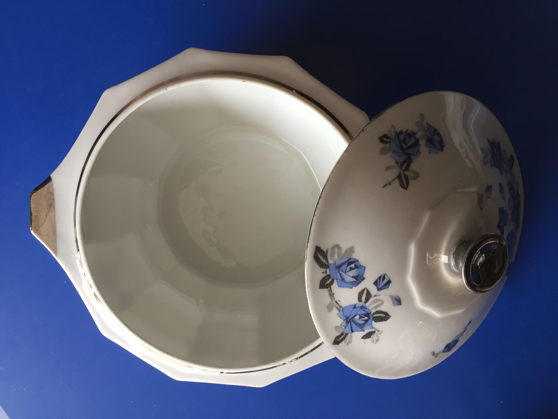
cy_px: 210
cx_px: 279
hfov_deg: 61.7
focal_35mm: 29
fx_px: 467
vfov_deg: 48.2
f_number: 2.2
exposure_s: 1/33
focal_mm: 4.15
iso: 100
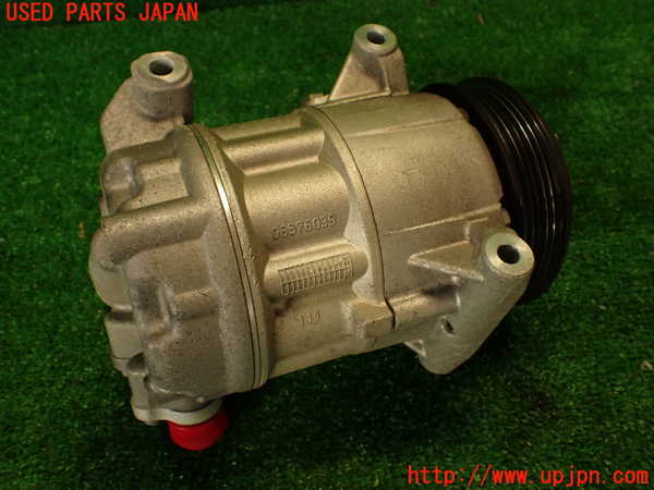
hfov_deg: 56.8
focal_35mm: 32
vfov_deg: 44.2
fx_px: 605
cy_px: 245
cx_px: 327
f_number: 2.4
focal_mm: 5.79
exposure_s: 1/60
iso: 200
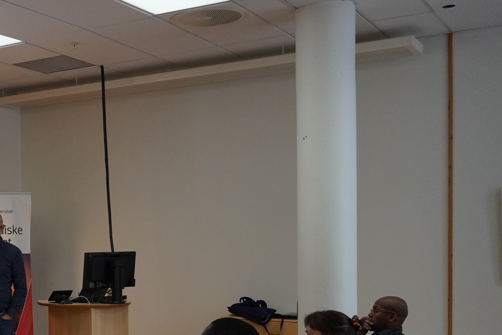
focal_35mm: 59
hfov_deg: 30.8
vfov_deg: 22.8
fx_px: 823
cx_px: -28
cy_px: 254
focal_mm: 18
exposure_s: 1/160
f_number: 4
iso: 1000
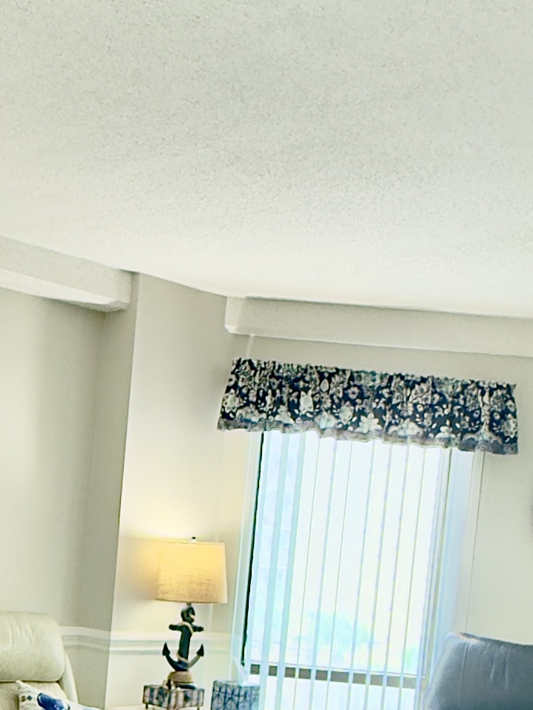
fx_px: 1211
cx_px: 73
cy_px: 614
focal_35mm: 59
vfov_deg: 31.4
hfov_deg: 24.3
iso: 200
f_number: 2.2
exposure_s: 1/120
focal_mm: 2.22
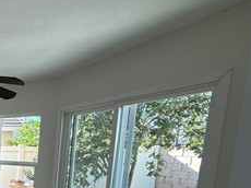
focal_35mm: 39
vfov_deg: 34.1
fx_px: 282
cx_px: -87
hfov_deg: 33.0
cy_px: 180
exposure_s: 1/120
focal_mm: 2.22
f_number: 2.2
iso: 80
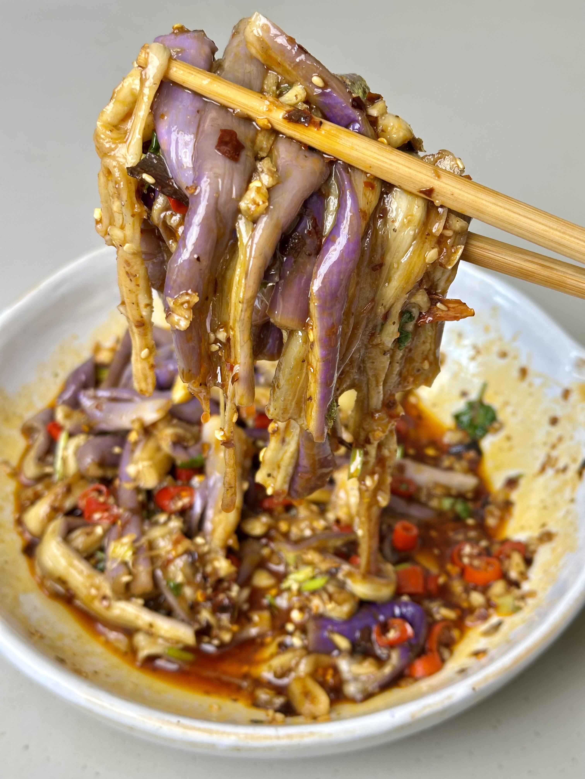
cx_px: 292
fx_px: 1082
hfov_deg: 30.3
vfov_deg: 39.7
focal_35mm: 48
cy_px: 390
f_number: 1.78
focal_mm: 6.86
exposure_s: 1/100
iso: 100
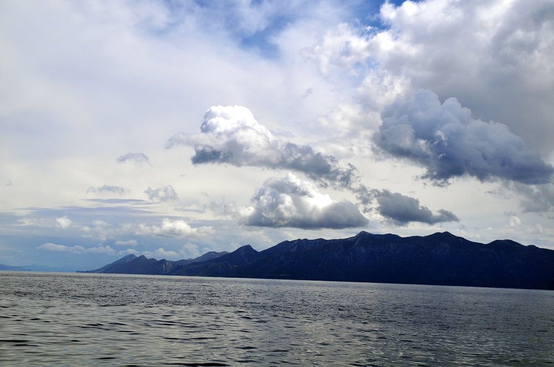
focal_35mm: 54
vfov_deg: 25.0
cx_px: 277
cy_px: 184
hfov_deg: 36.9
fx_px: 830
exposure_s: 1/3200
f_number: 6.3
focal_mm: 36
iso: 250
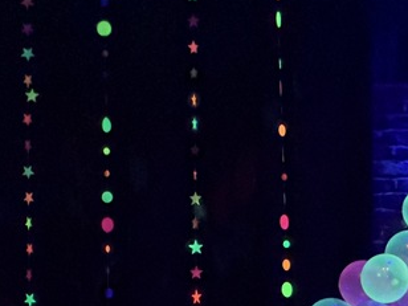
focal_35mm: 332
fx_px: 3913
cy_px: 468
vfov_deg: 4.4
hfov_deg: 5.9
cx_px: 588
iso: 3200
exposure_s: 1/30
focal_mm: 16.89
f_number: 2.8
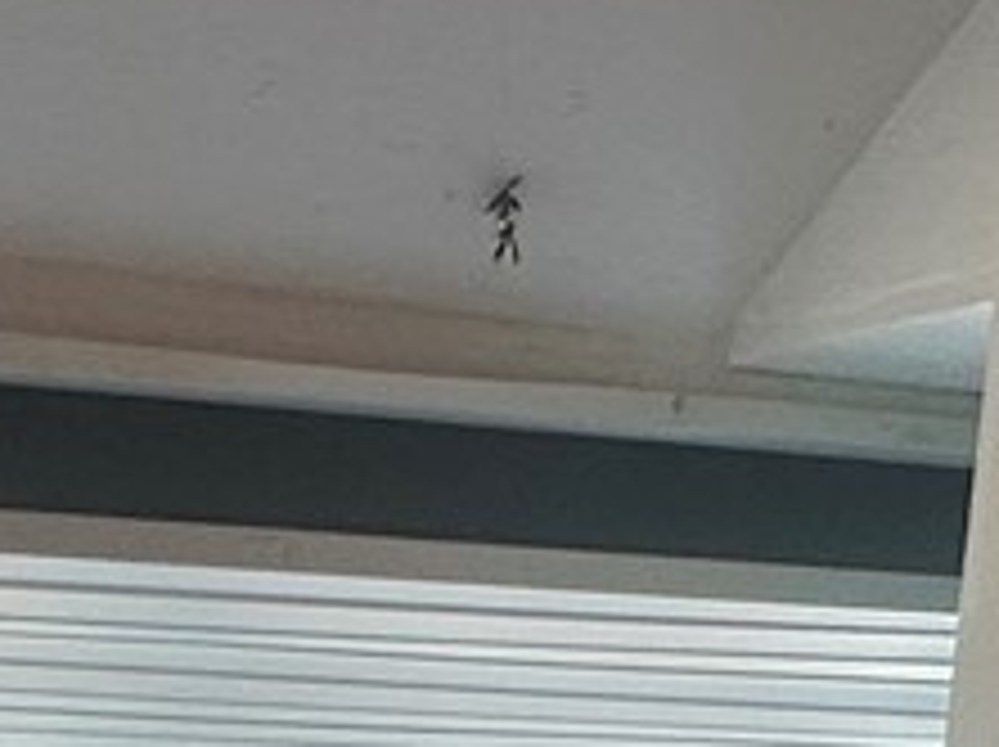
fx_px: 2912
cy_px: 1624
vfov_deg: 12.4
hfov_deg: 18.8
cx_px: -45
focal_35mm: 101
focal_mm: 2.22
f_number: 2.2
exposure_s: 1/99
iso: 40
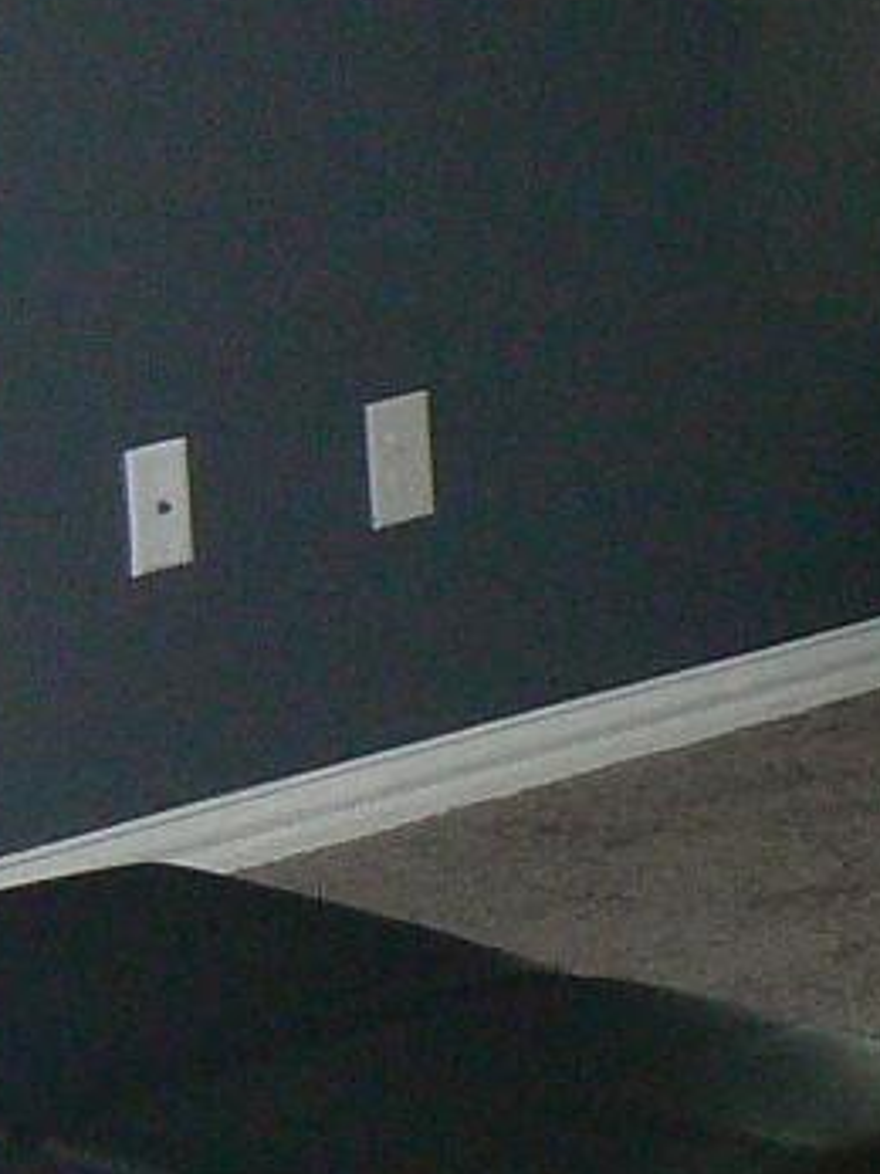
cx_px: 1628
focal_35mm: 166
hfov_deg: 8.6
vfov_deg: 11.7
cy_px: -81
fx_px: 5630
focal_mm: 6
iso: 200
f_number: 3.6
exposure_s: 1/30
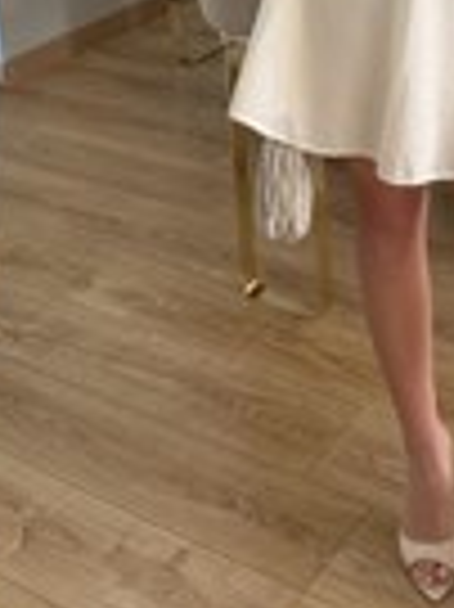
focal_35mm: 71
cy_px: -158
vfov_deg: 24.4
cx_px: 400
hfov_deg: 20.3
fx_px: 1244
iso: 200
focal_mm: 6.76
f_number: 1.78
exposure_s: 1/91
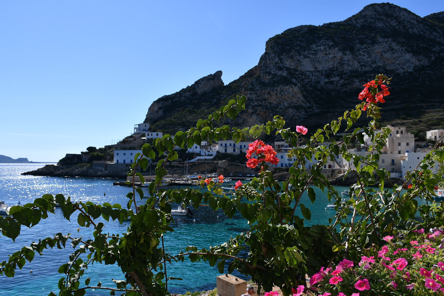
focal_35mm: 30
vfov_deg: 43.6
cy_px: 148
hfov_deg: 61.9
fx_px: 370
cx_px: 222
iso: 100
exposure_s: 1/320
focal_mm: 20
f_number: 9
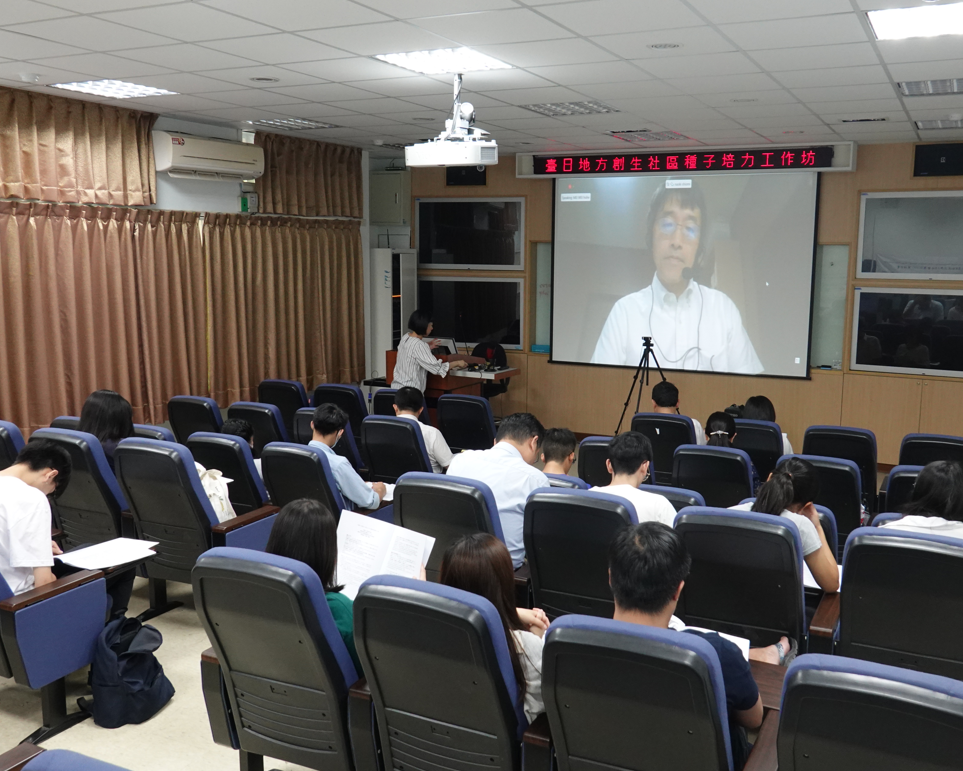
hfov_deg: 52.8
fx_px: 969
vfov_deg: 43.4
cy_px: 385
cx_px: 517
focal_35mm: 34
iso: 1250
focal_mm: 11.06
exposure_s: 1/30
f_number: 5
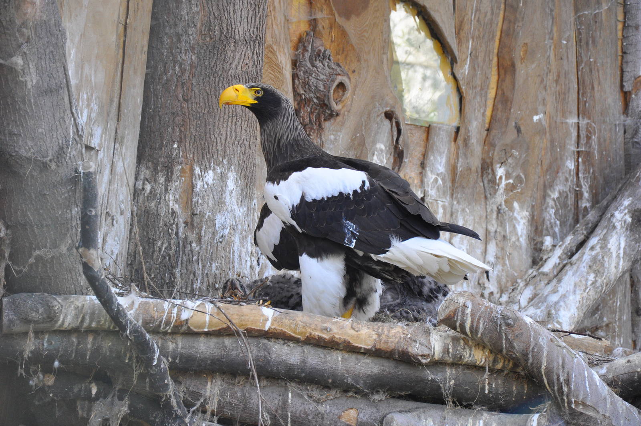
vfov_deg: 8.7
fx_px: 2801
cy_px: 213
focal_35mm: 158
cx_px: 320
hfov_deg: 13.1
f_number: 5.6
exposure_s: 1/350
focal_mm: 105
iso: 800
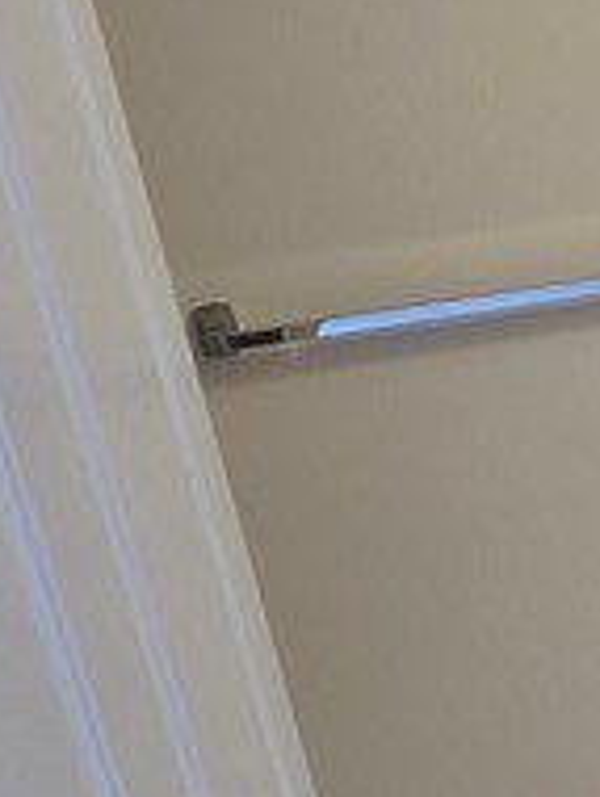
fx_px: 1614
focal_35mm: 70
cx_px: 1477
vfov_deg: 27.7
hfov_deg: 13.9
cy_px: 378
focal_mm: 2.2
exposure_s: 1/60
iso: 125
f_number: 2.2
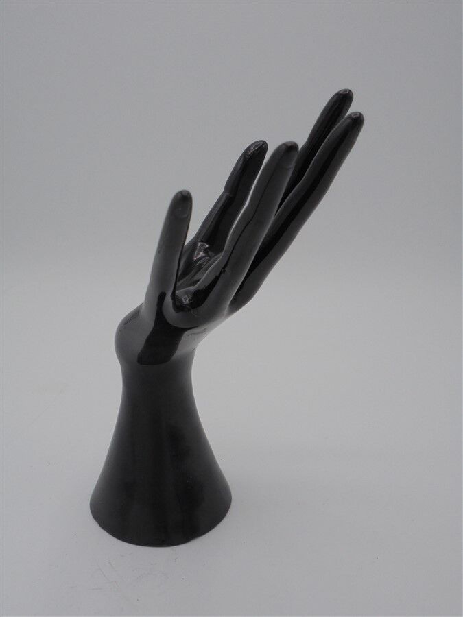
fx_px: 606
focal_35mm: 34
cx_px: 232
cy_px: 308
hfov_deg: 41.8
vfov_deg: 54.0
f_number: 4
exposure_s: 1/400
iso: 100
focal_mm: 6.1
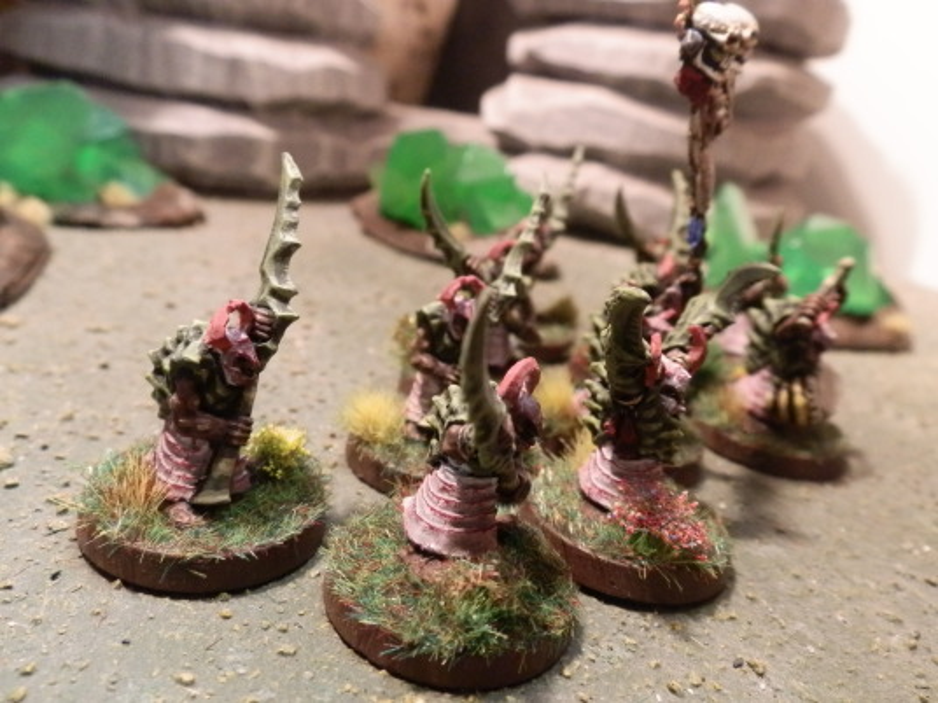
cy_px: 352
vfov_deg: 49.7
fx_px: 759
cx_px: 469
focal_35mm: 28
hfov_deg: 63.4
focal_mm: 5
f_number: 3.1
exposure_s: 1/50
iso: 400
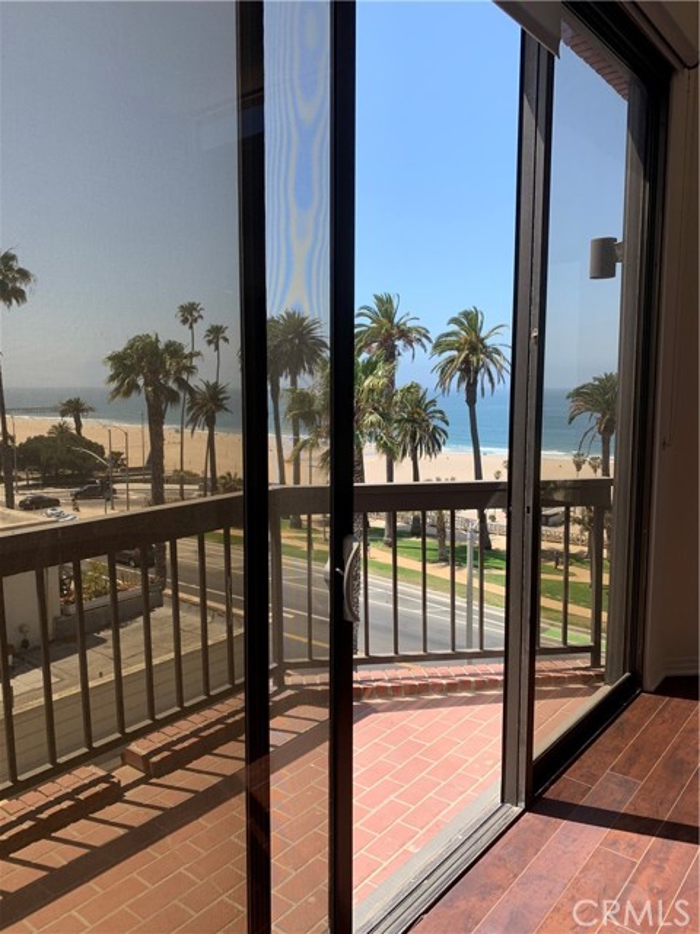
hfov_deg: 53.1
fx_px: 701
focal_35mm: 26
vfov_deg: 67.3
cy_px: 467
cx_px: 350
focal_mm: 4.25
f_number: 1.8
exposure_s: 1/1054
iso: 25
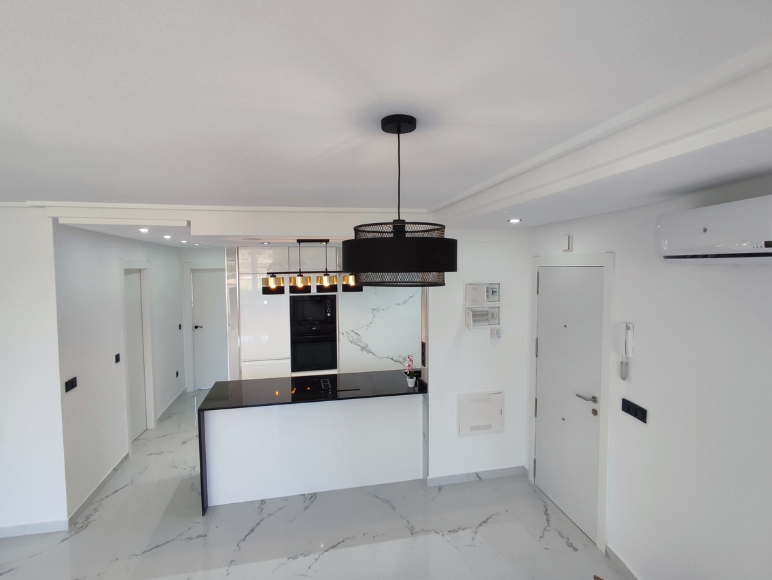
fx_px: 402
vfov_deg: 71.6
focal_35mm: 18
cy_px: 293
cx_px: 368
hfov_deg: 87.7
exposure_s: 1/100
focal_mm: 1.65
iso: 139
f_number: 2.2
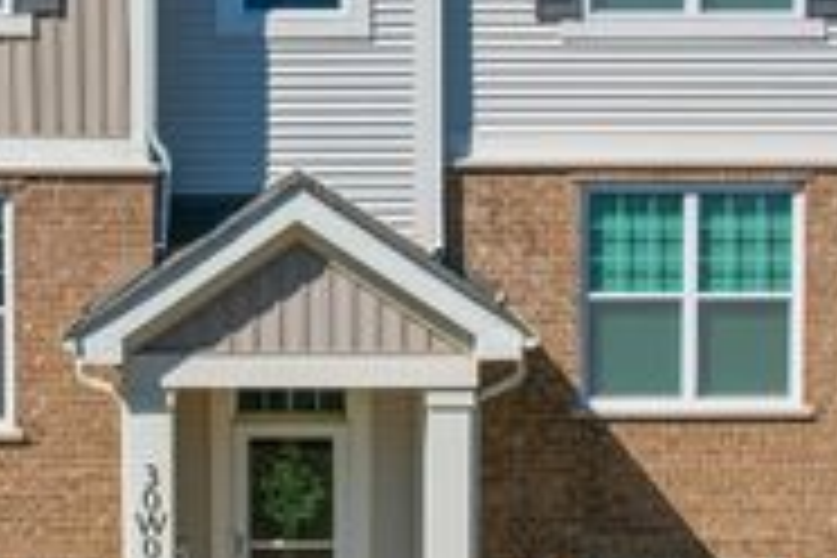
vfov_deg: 22.8
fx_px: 1372
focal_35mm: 59
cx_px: 297
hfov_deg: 33.7
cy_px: 151
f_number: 2.8
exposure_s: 1/800
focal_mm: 8.38
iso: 150
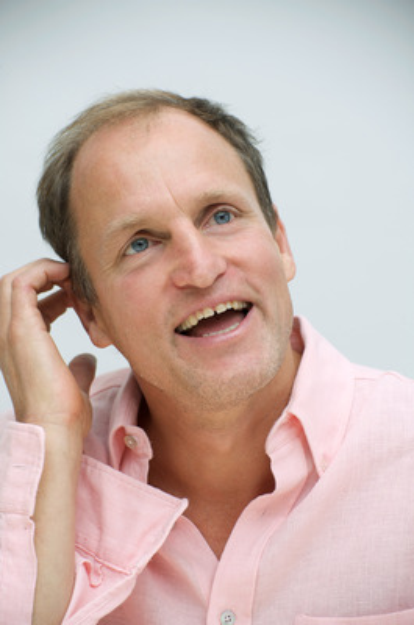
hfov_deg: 11.2
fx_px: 2114
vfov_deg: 16.8
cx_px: 207
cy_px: 312
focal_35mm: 122
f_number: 7.1
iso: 400
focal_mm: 122
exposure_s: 1/100
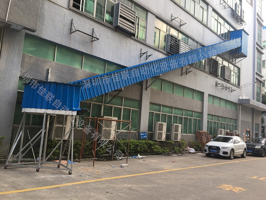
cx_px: 133
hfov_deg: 61.7
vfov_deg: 48.2
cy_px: 100
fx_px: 223
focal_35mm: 29
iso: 25
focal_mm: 4.15
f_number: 2.2
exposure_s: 1/137
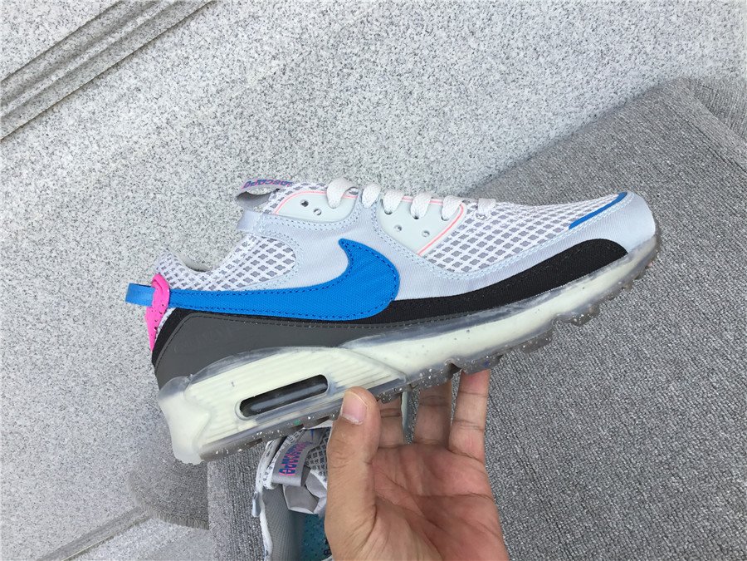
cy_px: 280
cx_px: 374
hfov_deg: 58.4
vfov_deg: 45.4
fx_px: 669
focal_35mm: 31
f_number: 2.4
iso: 25
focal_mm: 3.3
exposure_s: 1/327
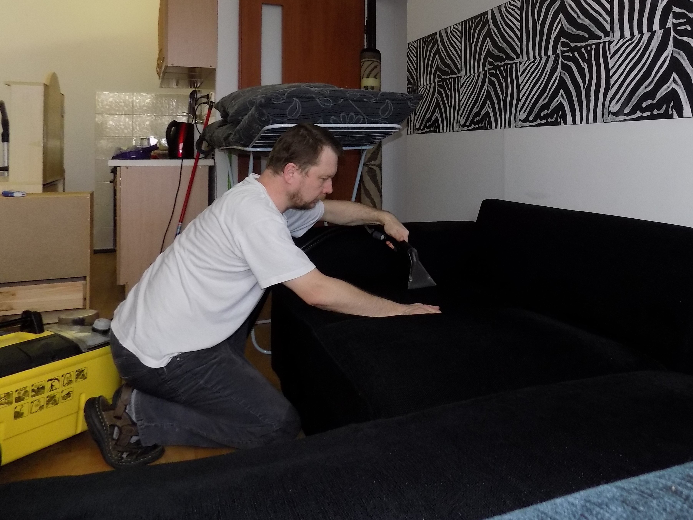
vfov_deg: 58.9
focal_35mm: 23
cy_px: 260
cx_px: 346
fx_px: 460
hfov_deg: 73.9
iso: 200
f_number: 3.1
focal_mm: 4
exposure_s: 1/30
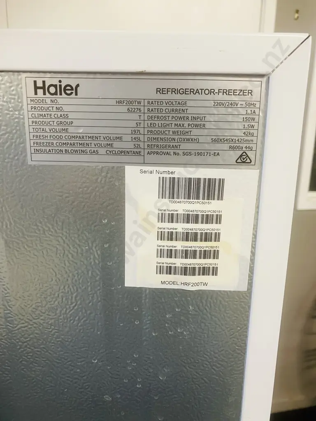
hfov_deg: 49.7
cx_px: 158
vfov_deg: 63.4
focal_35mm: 28
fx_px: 341
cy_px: 210
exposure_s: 1/50
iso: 100
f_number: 1.8
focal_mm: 3.99
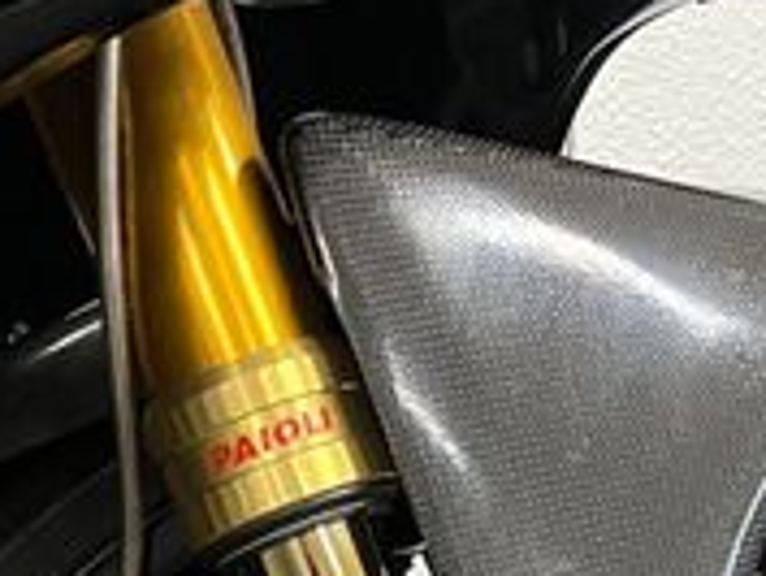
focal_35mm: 94
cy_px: 987
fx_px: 2081
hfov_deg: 20.8
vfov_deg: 14.2
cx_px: 446
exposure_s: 1/50
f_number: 1.6
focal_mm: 5.1
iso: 500
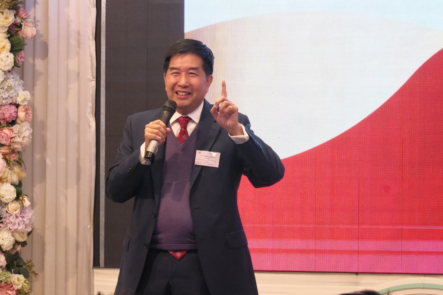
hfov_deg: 6.7
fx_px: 3802
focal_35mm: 309
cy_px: 129
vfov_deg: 4.4
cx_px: 237
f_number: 13
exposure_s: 1/160
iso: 10000
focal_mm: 181.9
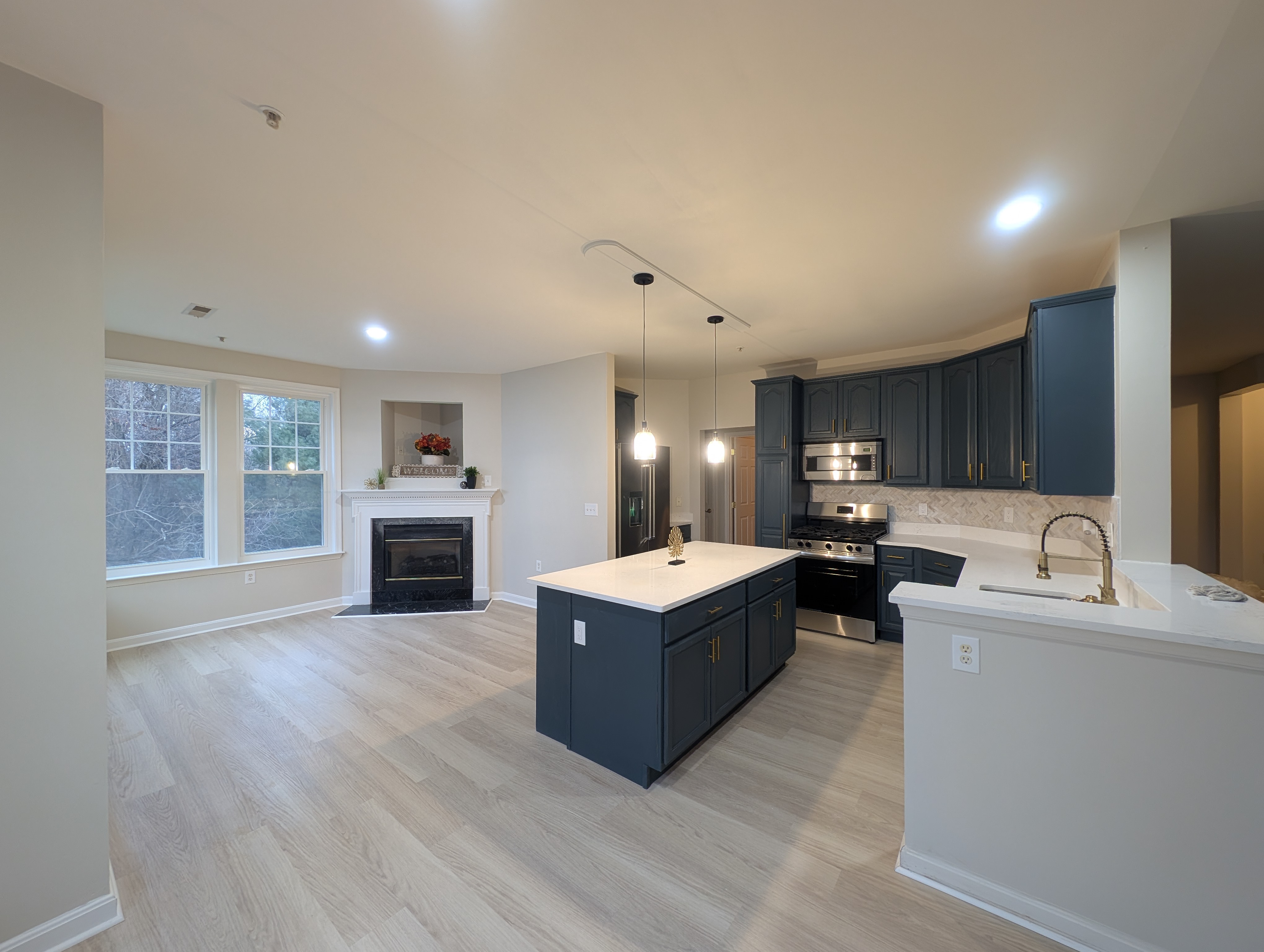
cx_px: 632
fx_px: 439
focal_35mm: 12
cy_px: 476
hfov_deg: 110.5
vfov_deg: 94.6
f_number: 1.95
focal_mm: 2.23
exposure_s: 1/24
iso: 70
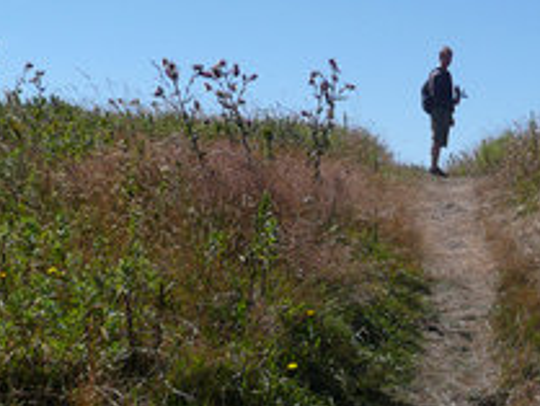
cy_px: 52
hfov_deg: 20.9
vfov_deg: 15.9
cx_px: 465
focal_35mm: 92
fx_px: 1436
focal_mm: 7.8
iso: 100
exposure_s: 1/1000
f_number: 4.2
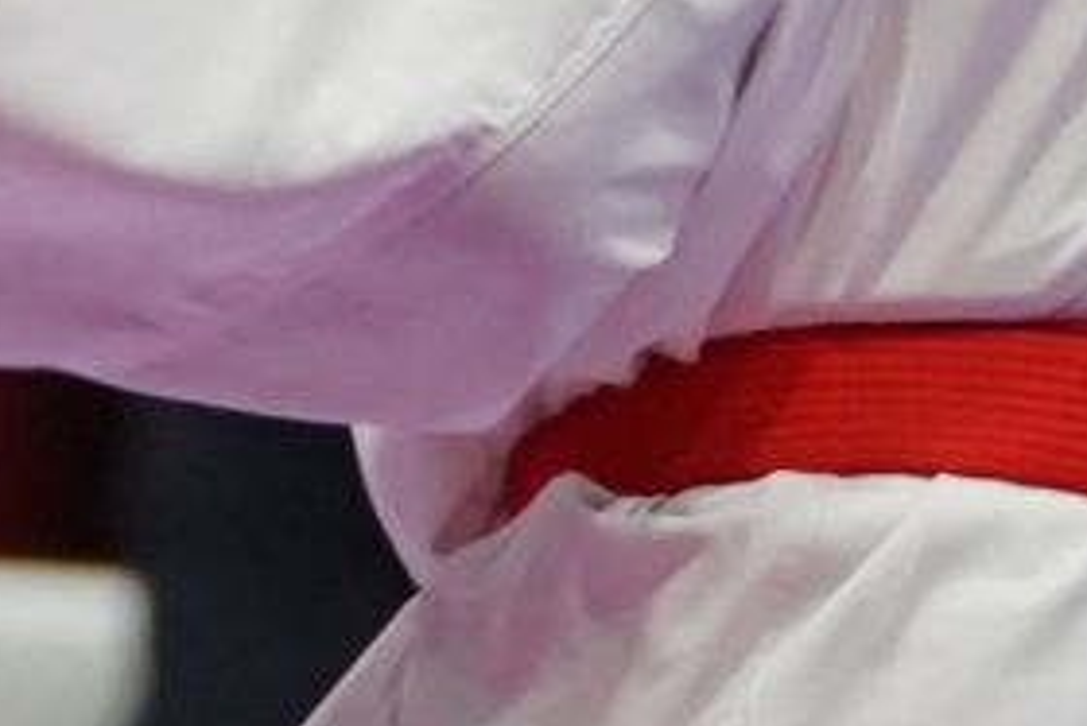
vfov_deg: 0.7
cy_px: -823
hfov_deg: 1.1
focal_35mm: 1917
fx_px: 57910
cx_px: -575
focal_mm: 199
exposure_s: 1/1000
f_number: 4
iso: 3200
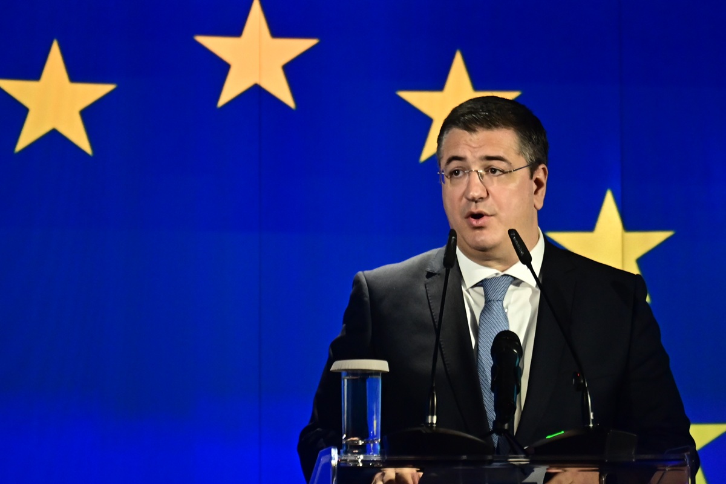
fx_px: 2117
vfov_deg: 13.0
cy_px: 242
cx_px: 363
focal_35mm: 105
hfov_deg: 19.5
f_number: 4
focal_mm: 70
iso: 2000
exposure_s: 1/125
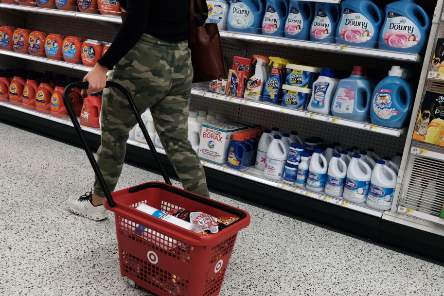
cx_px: 243
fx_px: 456
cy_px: 148
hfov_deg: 51.8
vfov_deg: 36.0
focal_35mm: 37
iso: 2000
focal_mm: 22
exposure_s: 1/420
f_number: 4
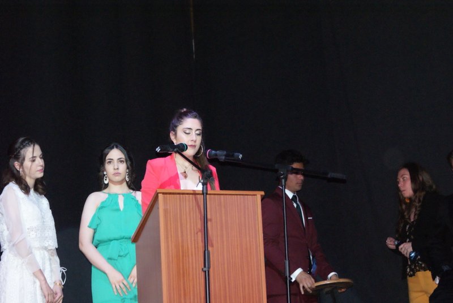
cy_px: 152
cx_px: 226
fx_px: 1323
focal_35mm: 105
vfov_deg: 13.1
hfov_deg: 19.4
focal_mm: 70
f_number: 5.6
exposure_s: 1/125
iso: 1600
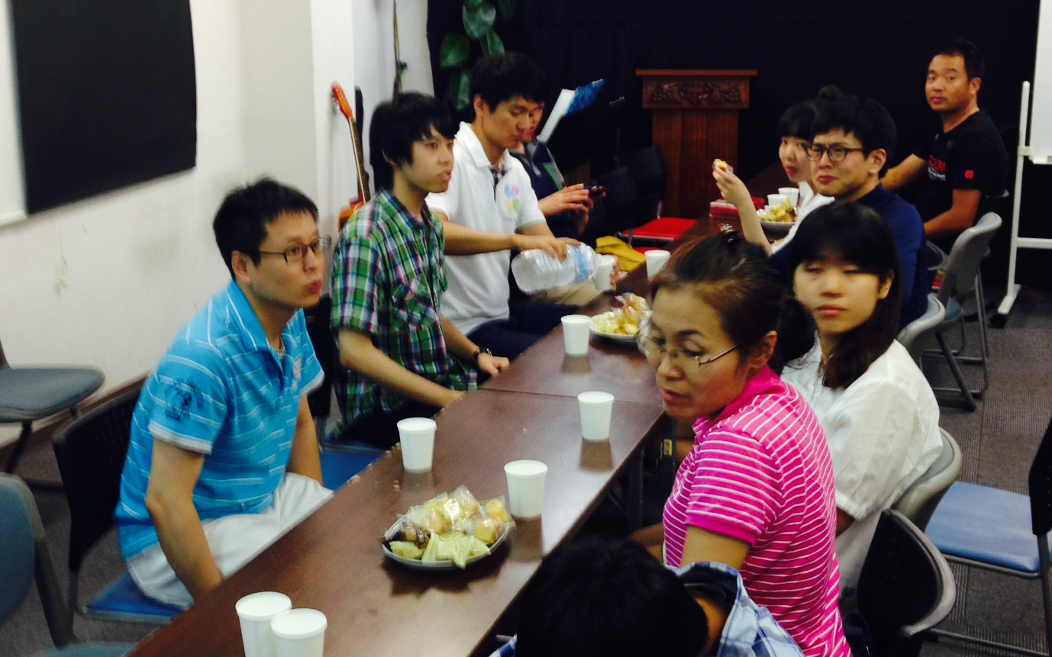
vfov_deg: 24.8
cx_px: 492
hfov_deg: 38.9
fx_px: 1491
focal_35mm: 52
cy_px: 262
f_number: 2.4
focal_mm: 4.12
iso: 50
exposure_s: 1/20
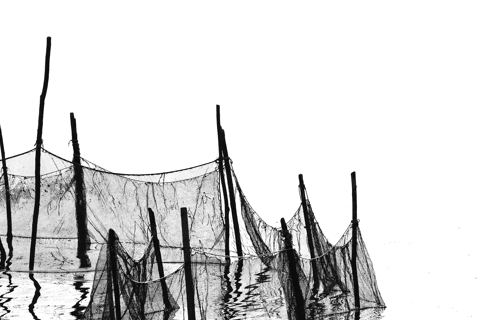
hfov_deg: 5.7
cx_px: 168
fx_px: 4777
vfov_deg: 3.8
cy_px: 175
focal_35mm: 359
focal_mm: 270
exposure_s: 1/800
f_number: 9
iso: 100
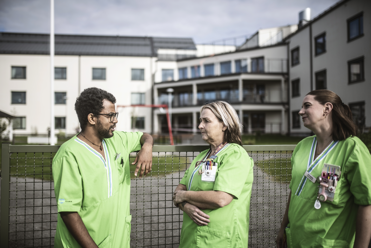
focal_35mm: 35
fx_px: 361
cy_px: 124
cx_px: 186
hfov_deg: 54.4
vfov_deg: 37.9
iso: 100
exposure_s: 1/3200
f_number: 1.4
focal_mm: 35
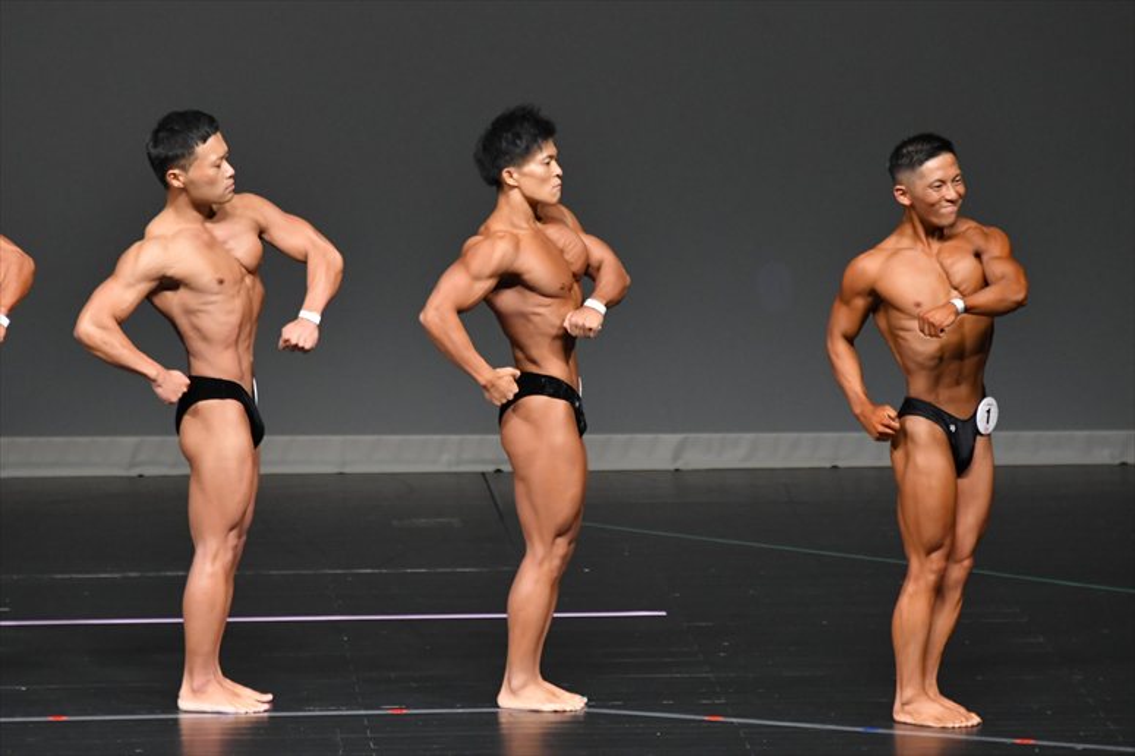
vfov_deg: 4.0
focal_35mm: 345
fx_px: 10872
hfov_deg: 6.0
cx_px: 568
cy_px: 378
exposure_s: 1/400
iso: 4000
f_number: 5.6
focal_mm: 230
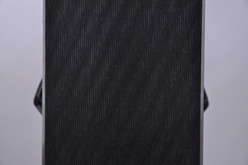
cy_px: 82
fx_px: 1084
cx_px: 124
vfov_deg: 8.7
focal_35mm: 158
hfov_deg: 13.1
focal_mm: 105
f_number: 9.5
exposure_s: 1/125
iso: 3200
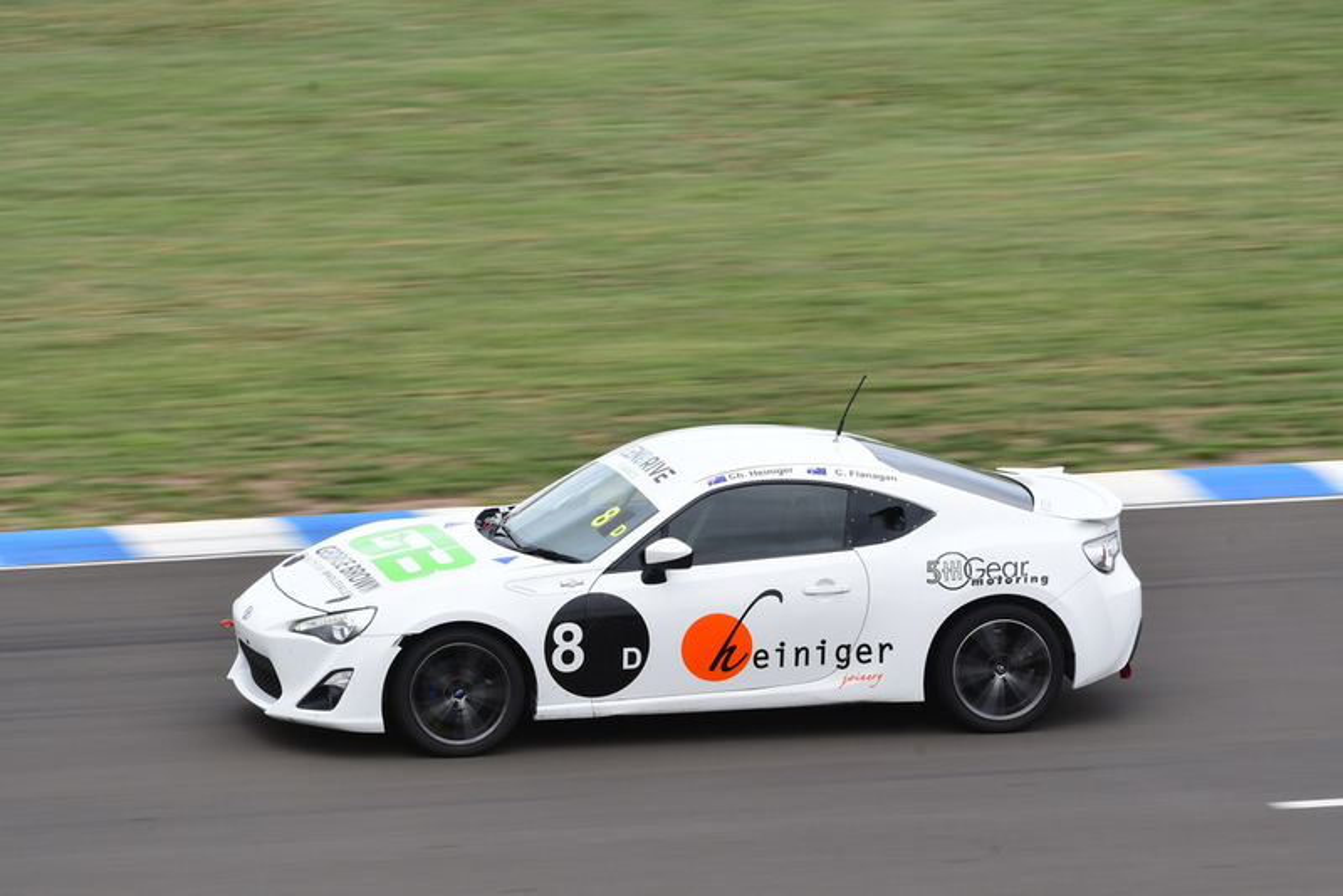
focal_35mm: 330
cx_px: 672
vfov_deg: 4.2
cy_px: 448
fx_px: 12315
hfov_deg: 6.2
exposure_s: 1/250
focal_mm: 220
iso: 400
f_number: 13
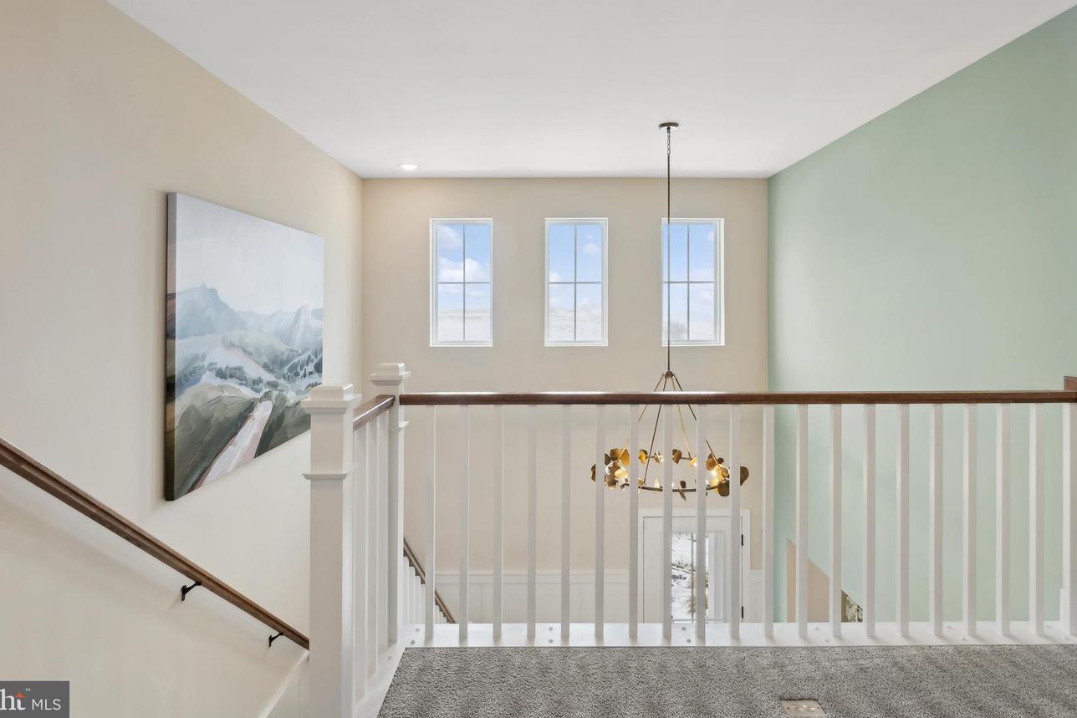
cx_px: 541
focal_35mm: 19
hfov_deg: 86.9
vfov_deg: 64.4
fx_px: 568
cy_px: 323
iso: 400
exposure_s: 1/30
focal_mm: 11
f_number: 8
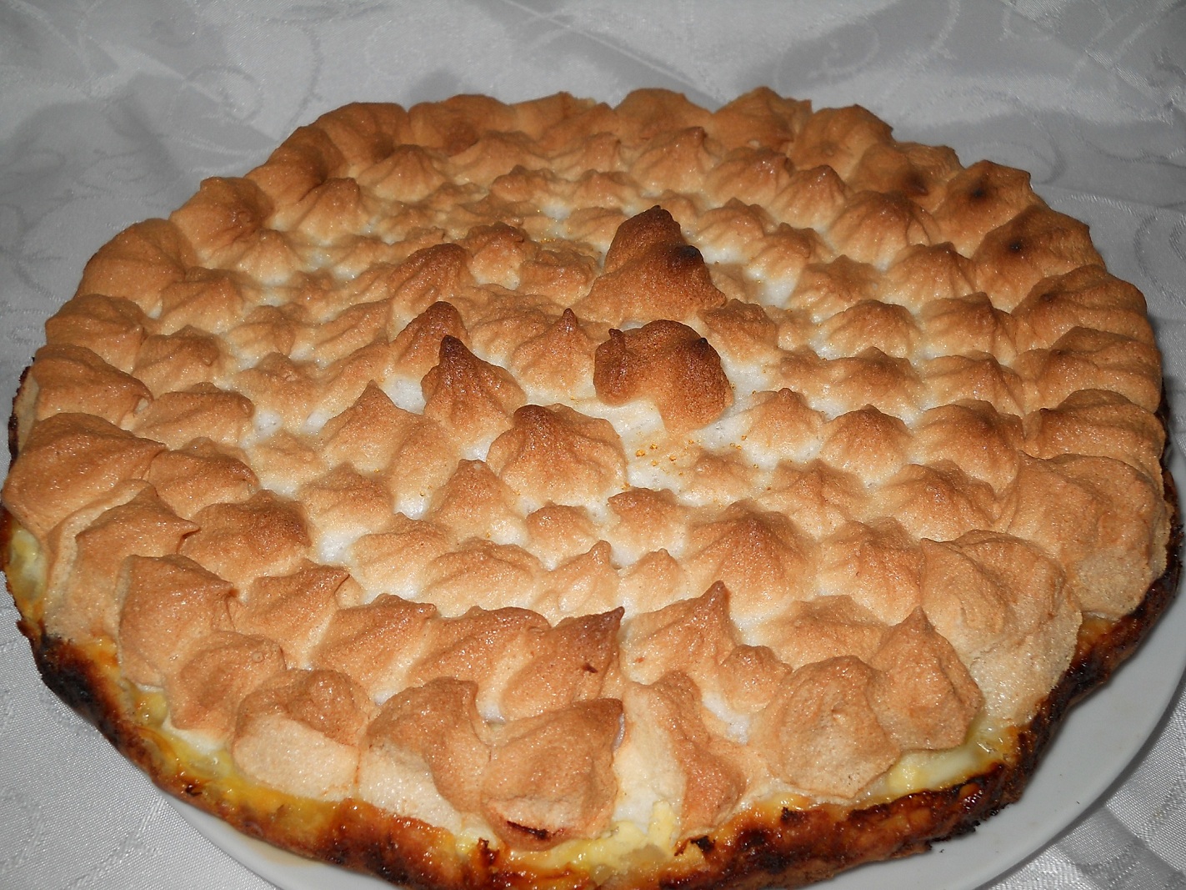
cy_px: 445
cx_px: 593
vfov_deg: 35.1
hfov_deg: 45.8
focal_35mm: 41
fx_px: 1405
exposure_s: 1/30
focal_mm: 6.72
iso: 80
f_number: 5.5
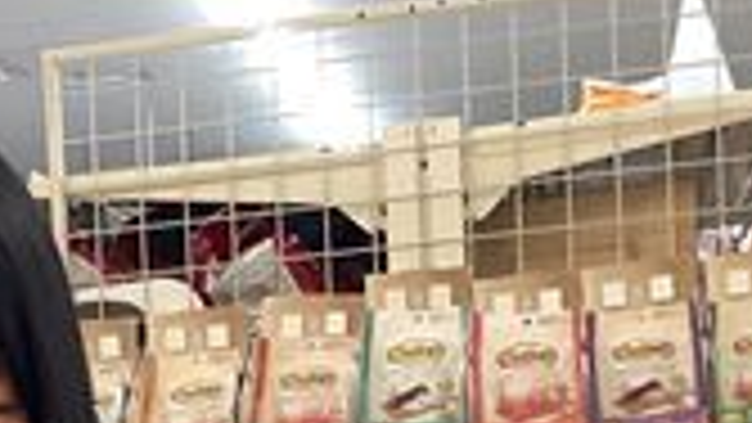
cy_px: 850
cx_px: -135
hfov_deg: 17.0
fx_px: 2413
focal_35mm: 121
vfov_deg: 9.4
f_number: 2.4
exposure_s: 1/60
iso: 160
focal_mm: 3.3
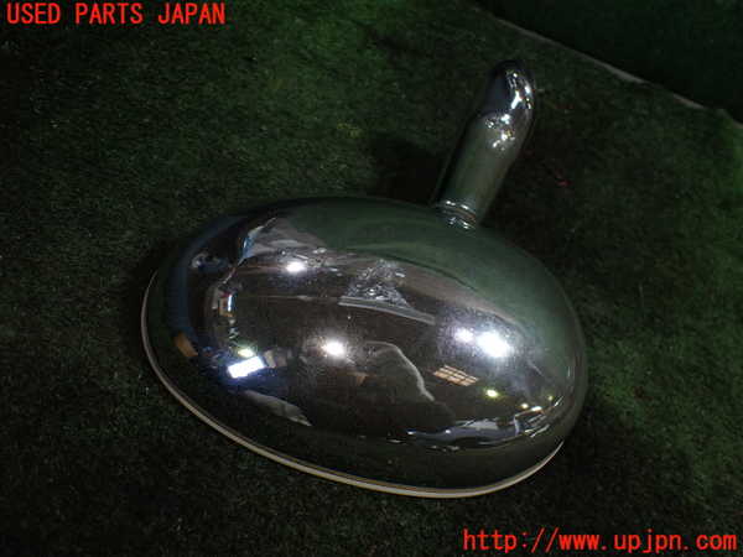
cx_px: 372
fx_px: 644
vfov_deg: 46.8
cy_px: 278
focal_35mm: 30
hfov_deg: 60.0
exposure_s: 1/125
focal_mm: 5.4
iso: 320
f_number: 2.3
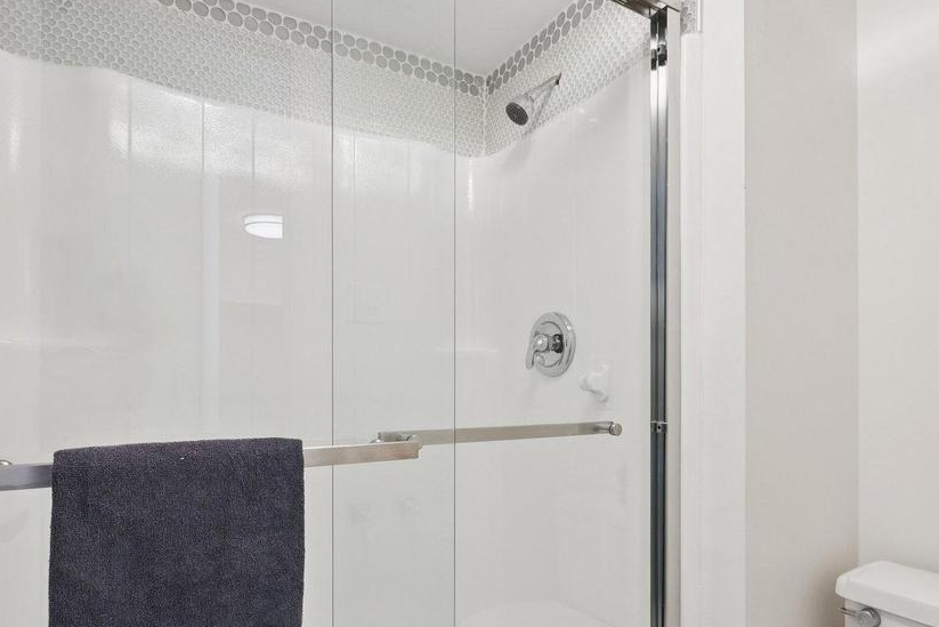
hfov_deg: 81.2
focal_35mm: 21
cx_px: 477
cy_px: 380
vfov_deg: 59.0
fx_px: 548
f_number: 7.1
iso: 640
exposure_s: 1/80
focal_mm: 12
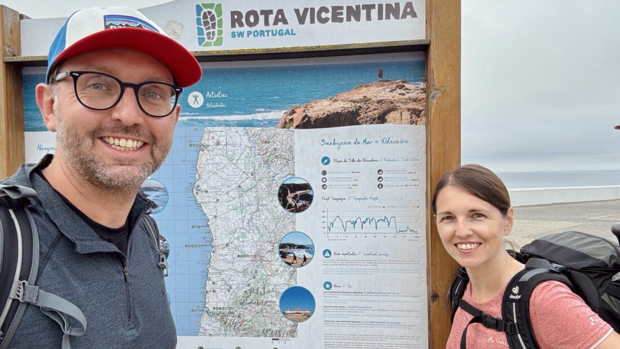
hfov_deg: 71.9
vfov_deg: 44.4
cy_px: 178
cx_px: 303
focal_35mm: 26
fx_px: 427
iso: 25
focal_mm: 2.69
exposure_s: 1/157
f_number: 1.9
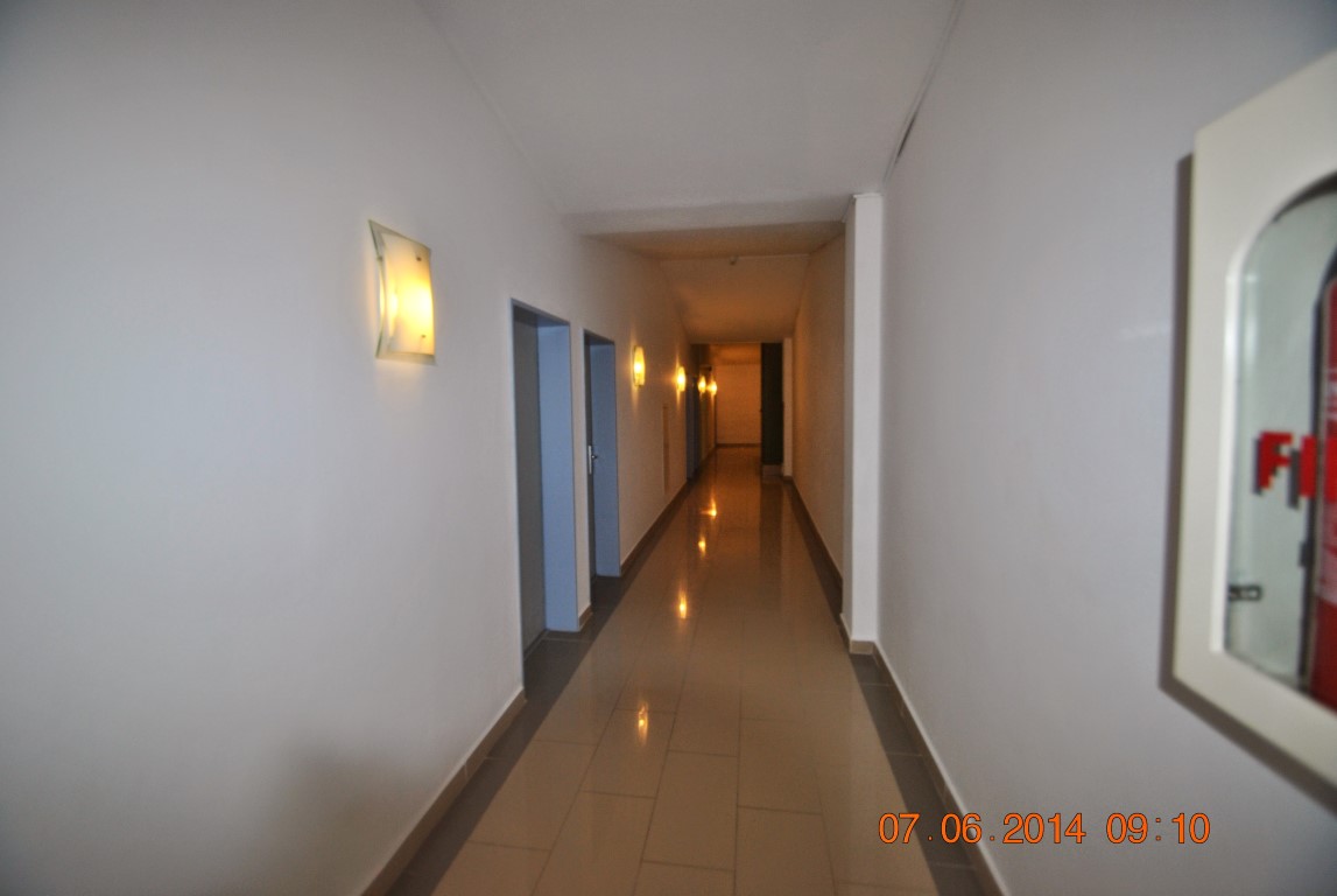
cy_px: 448
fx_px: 558
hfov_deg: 100.3
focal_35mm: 15
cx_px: 668
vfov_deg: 77.5
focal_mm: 10
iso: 200
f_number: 3.5
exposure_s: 1/60
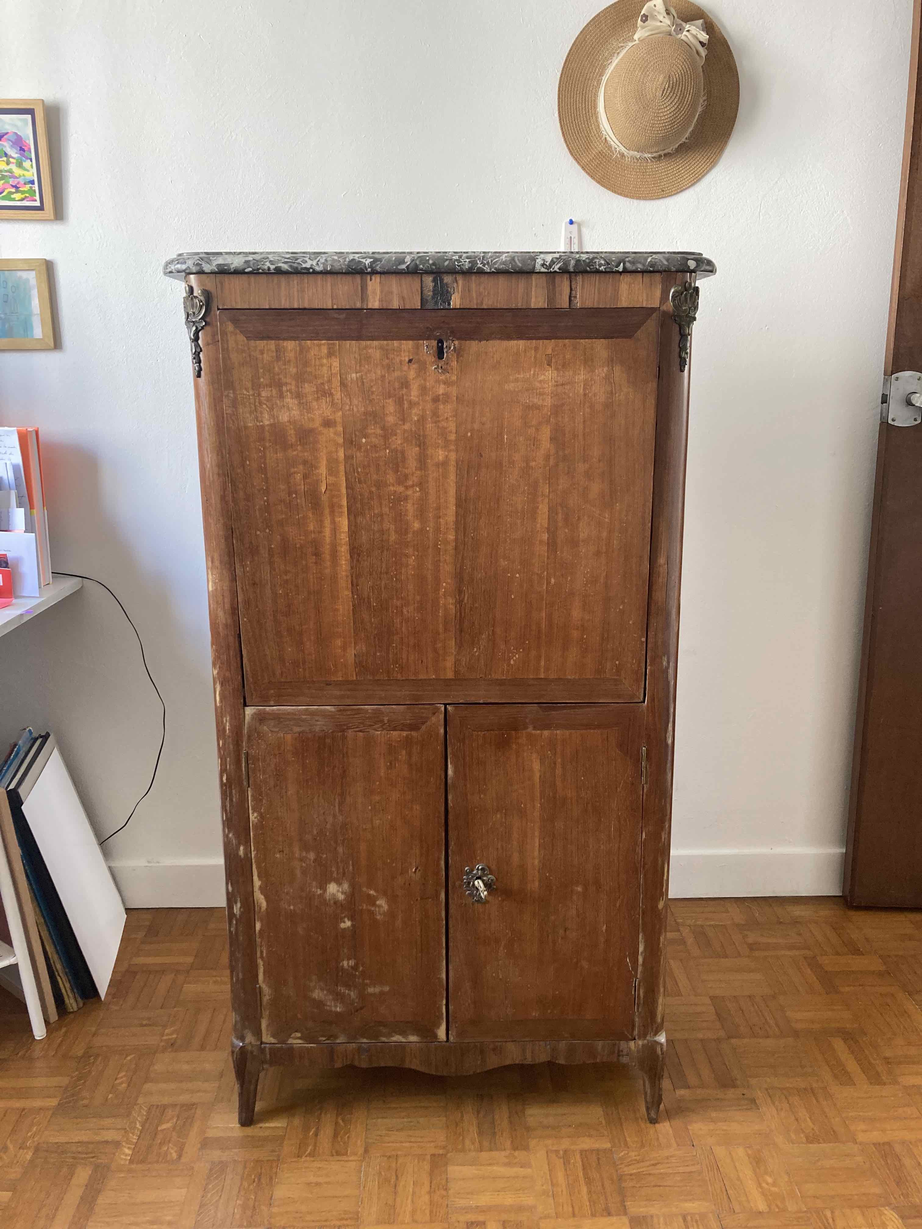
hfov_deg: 49.7
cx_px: 461
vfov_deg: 63.4
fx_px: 994
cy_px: 614
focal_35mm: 28
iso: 80
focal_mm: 3.99
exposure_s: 1/72
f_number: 1.8
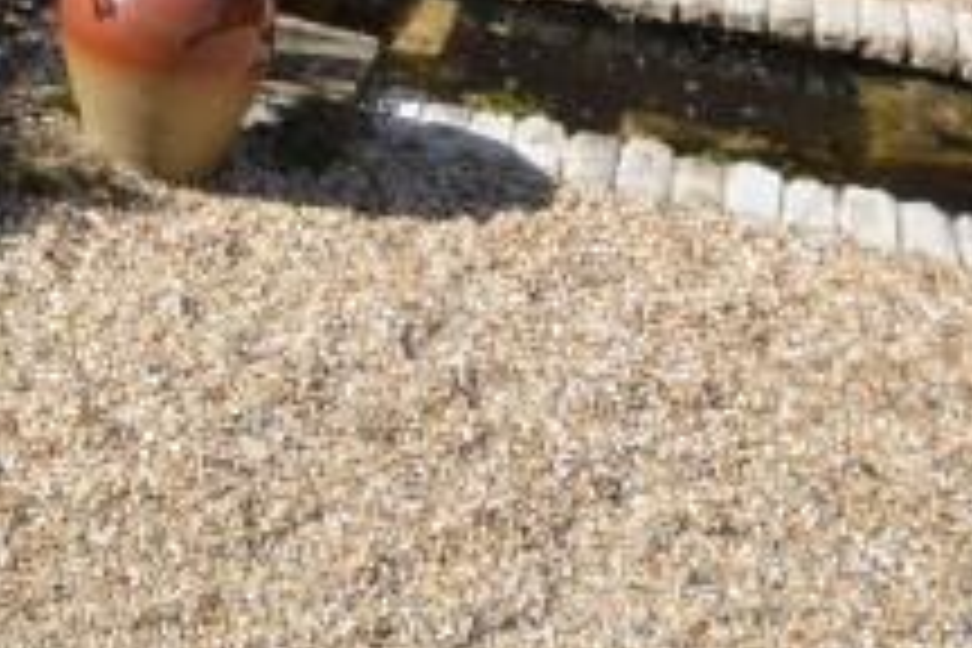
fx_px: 1917
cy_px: -315
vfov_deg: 17.3
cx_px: -436
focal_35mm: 71
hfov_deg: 23.5
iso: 400
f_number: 8
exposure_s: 1/1000
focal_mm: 10
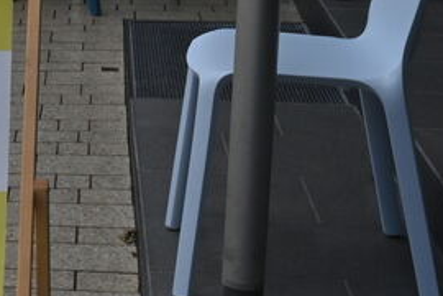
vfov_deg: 9.6
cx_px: -258
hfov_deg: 13.5
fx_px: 1747
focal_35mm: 142
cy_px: 49
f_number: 22
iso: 1100
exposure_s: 1/200
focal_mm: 32
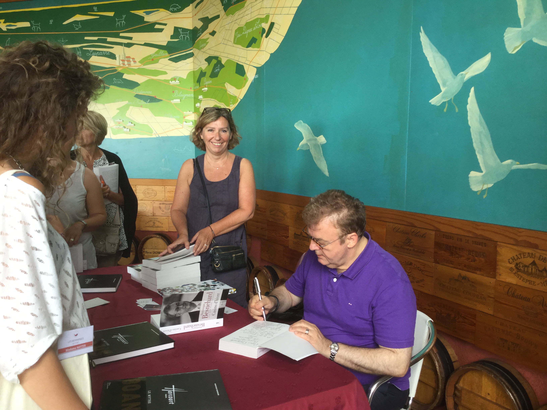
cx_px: 274
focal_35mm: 31
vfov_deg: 45.4
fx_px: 490
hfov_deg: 58.4
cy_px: 205
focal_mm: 3.3
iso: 50
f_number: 2.4
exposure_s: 1/30
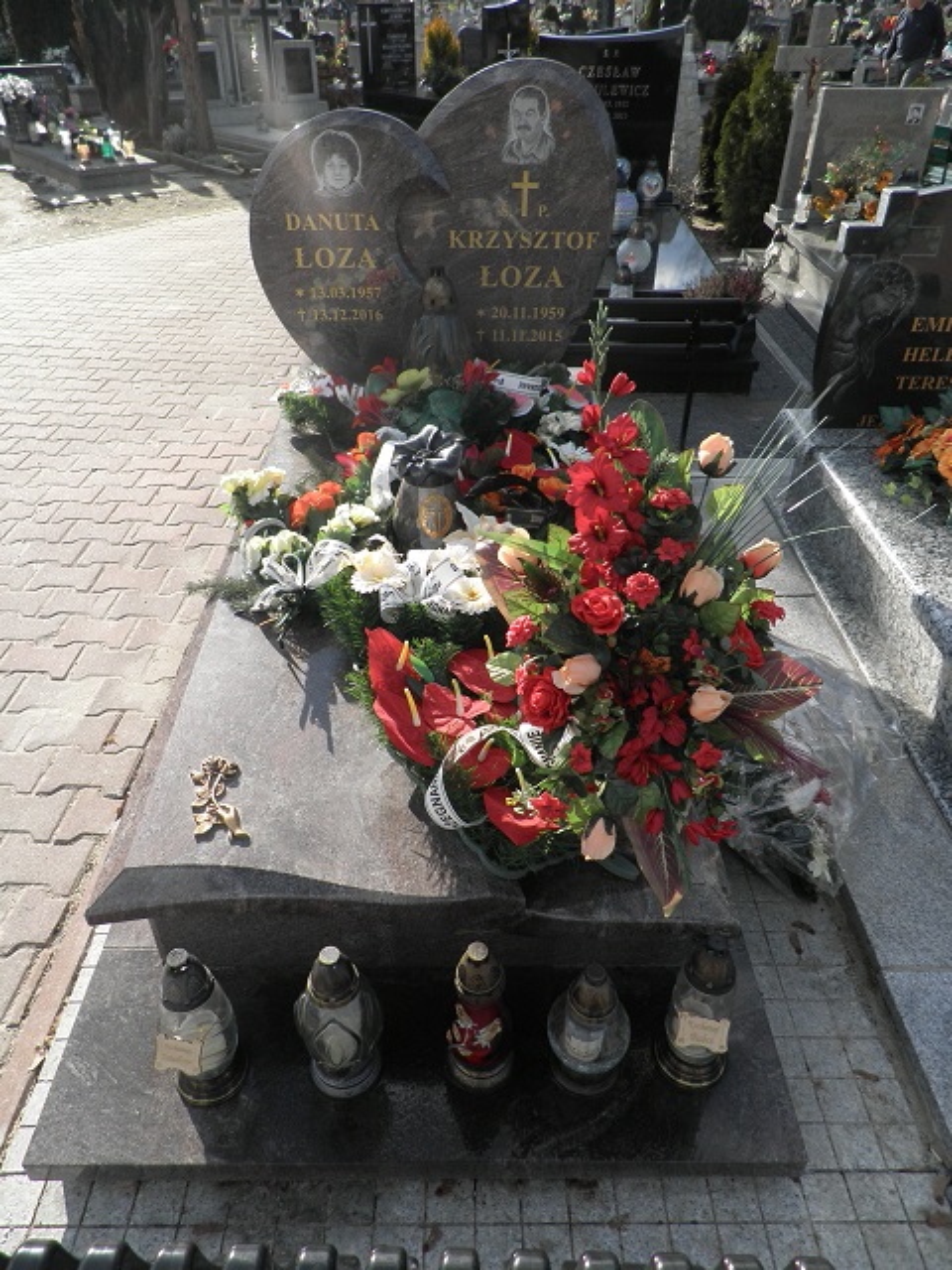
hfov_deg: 56.8
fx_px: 880
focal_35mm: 24
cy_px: 635
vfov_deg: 71.6
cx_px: 476
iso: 64
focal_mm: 4.3
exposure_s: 1/80
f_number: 8.3
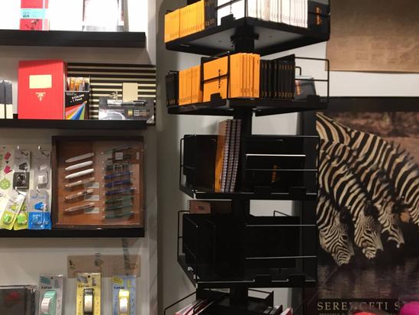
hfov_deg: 48.4
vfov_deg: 37.6
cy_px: 192
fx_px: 460
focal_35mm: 38
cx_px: 153
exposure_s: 1/33
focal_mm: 4.15
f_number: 2.2
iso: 125
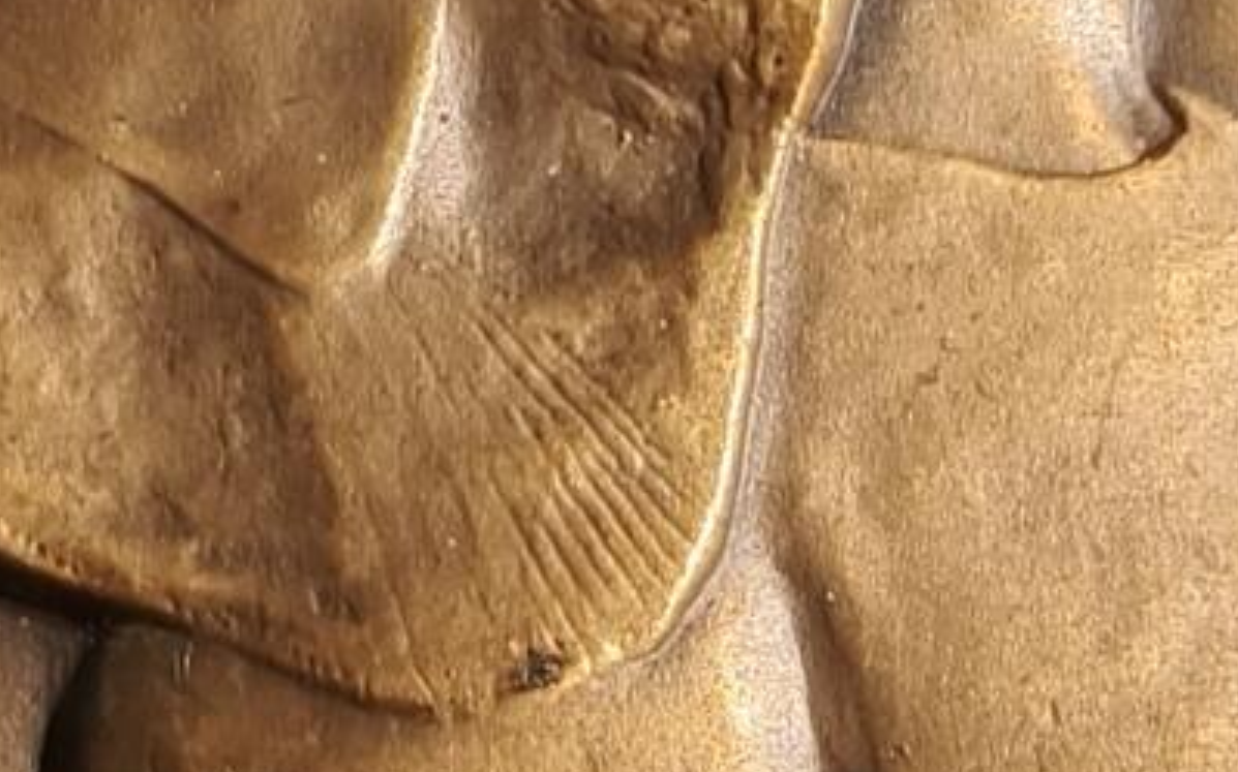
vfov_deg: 11.8
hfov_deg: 18.8
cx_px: 968
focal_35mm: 110
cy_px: 778
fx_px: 3710
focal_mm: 2.32
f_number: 2
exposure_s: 1/50
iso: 160
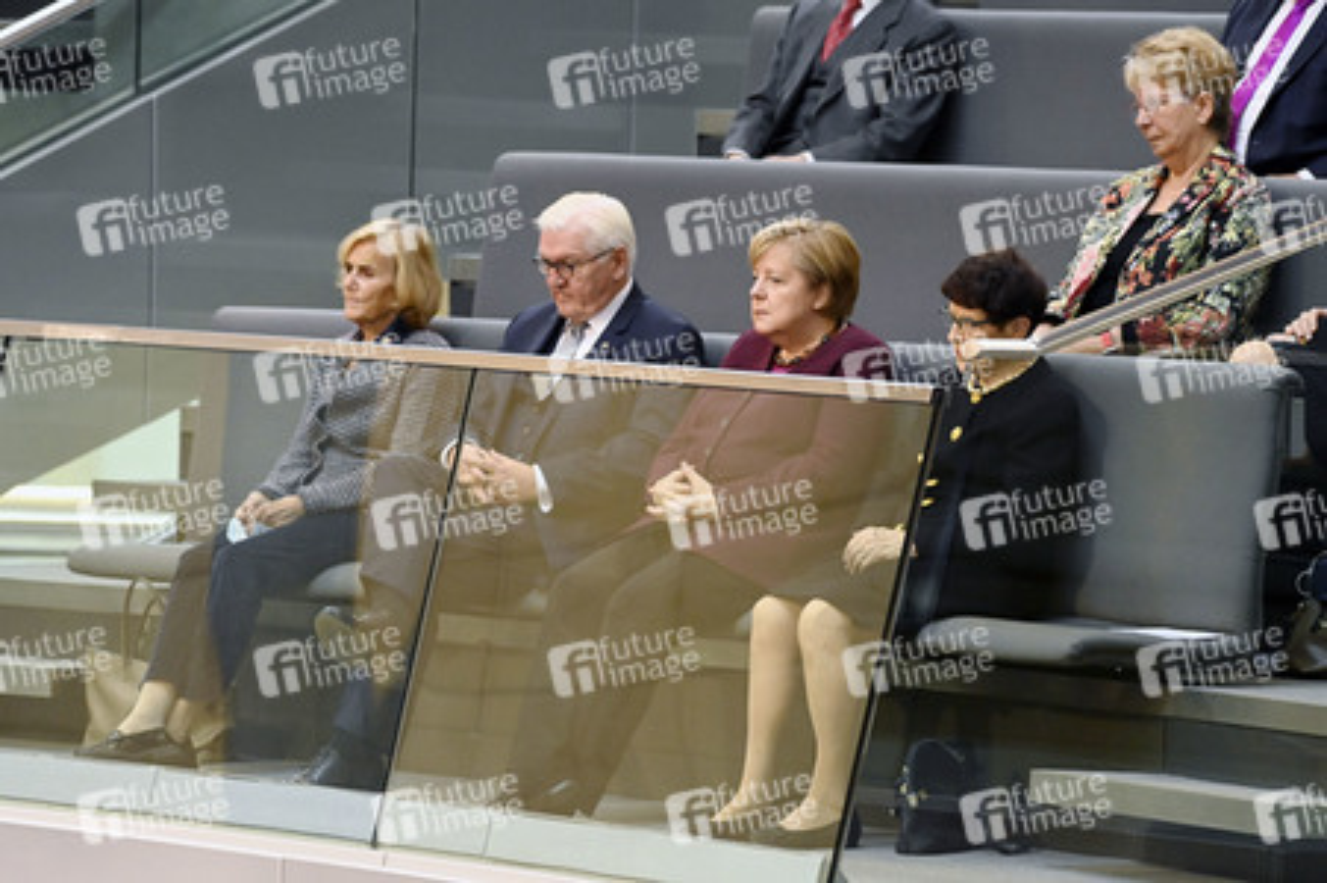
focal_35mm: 220
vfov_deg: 6.2
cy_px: 442
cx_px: 664
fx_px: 8103
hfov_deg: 9.4
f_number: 5.6
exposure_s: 1/80
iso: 8000
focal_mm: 220
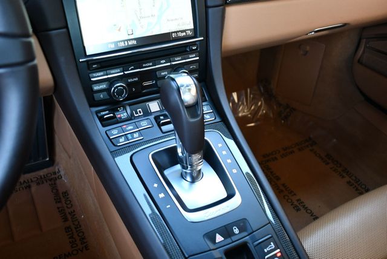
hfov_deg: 53.1
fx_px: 387
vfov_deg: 36.9
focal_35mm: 36
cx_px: 194
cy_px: 130
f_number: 3.5
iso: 800
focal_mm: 18
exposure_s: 1/160
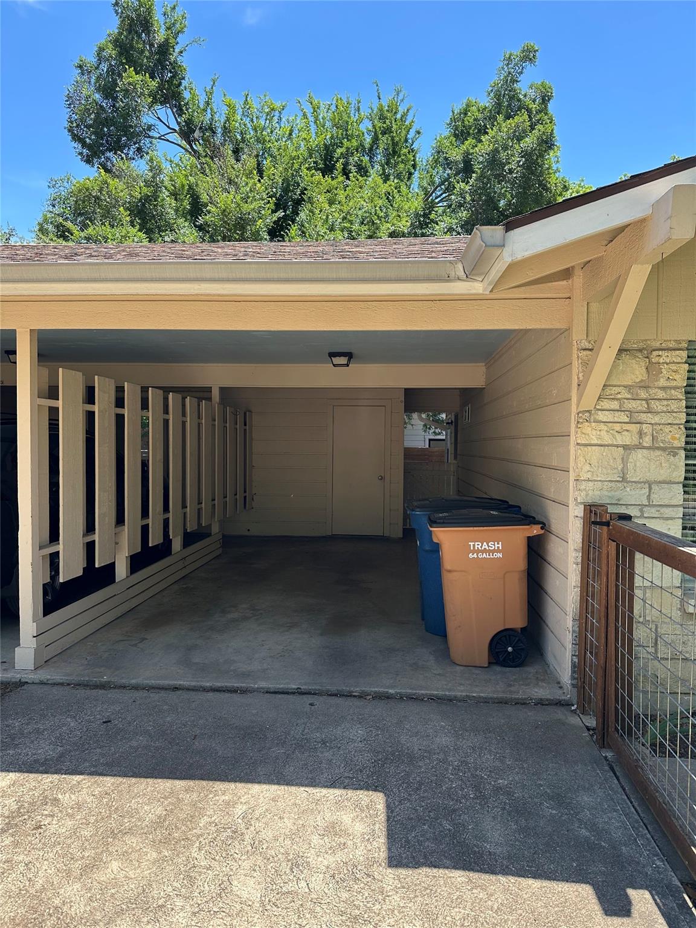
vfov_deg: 71.6
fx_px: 643
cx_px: 348
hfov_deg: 56.8
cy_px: 464
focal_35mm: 24
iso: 80
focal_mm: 6.86
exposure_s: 1/1083
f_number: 1.78
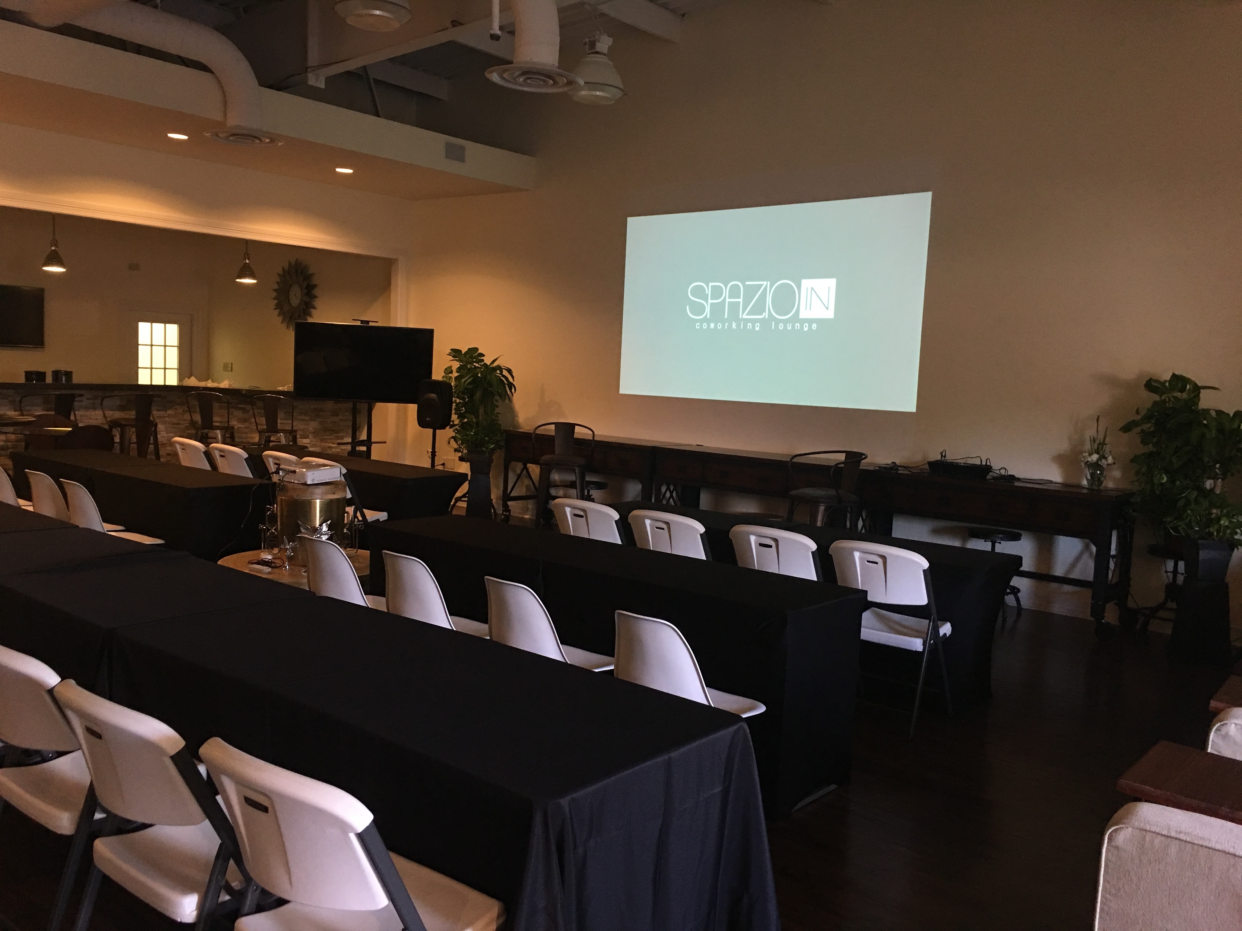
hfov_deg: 61.7
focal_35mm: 29
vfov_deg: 48.2
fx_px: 1041
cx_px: 621
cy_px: 466
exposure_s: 1/15
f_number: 2.2
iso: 50
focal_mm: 4.15
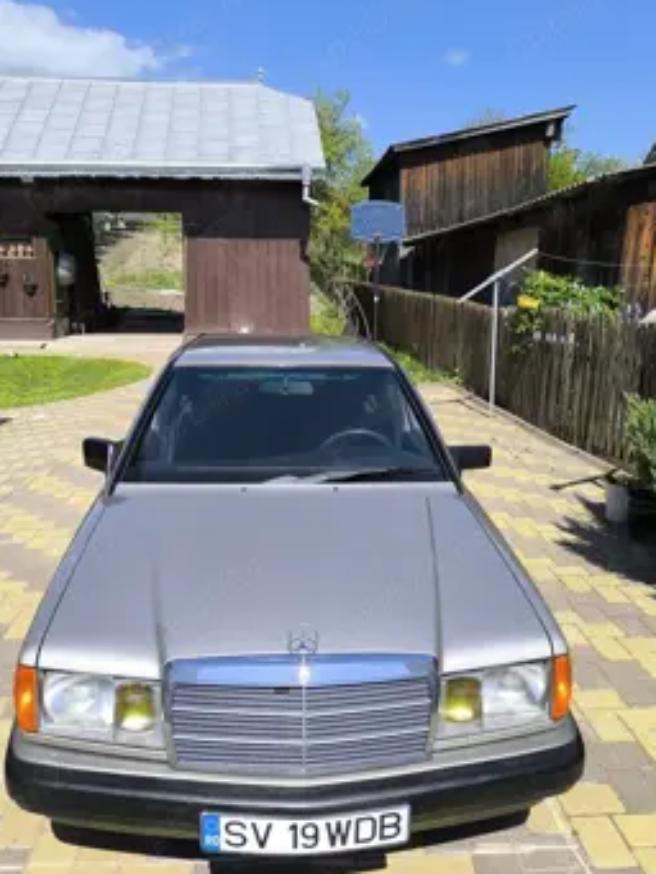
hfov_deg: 51.4
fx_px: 682
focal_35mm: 27
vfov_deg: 65.3
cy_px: 436
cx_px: 315
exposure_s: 1/860
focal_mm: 6.14
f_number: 1.65
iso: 50
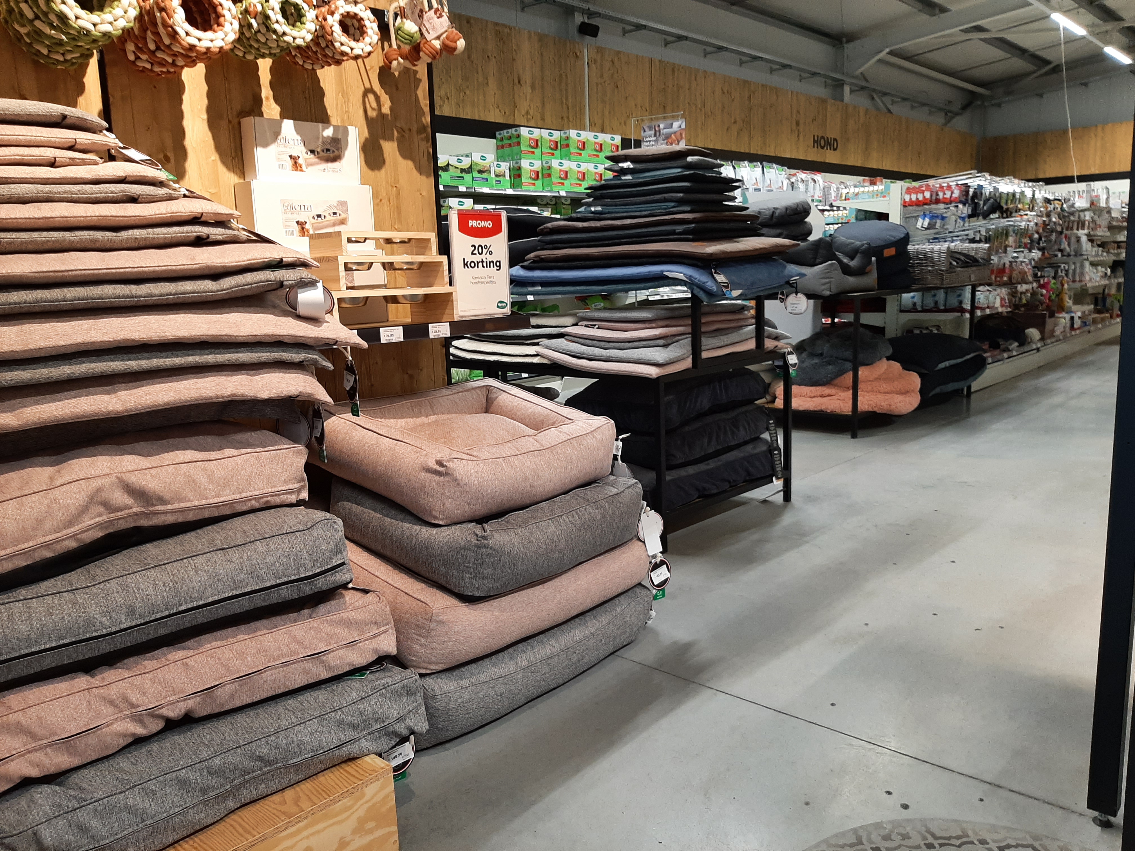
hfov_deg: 67.3
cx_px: 568
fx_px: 852
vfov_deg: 53.1
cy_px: 426
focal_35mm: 26
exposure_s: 1/50
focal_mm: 3.93
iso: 80
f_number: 1.7
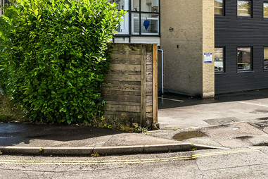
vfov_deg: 28.1
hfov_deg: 38.5
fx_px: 330
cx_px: 276
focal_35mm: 44
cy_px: -9
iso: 100
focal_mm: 16.5
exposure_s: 1/100
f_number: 9
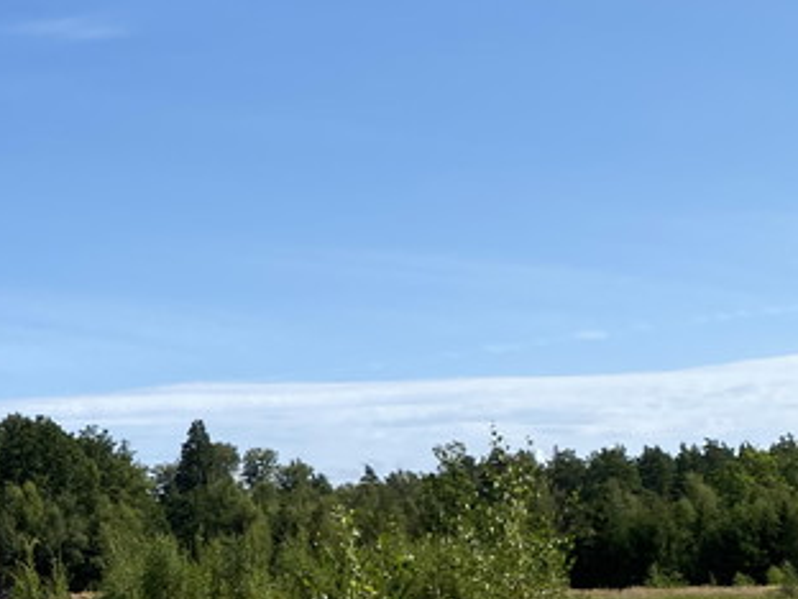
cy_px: 591
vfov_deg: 18.0
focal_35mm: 80
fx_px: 1844
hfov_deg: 21.4
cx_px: -320
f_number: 1.8
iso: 32
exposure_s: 1/3040
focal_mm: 4.25
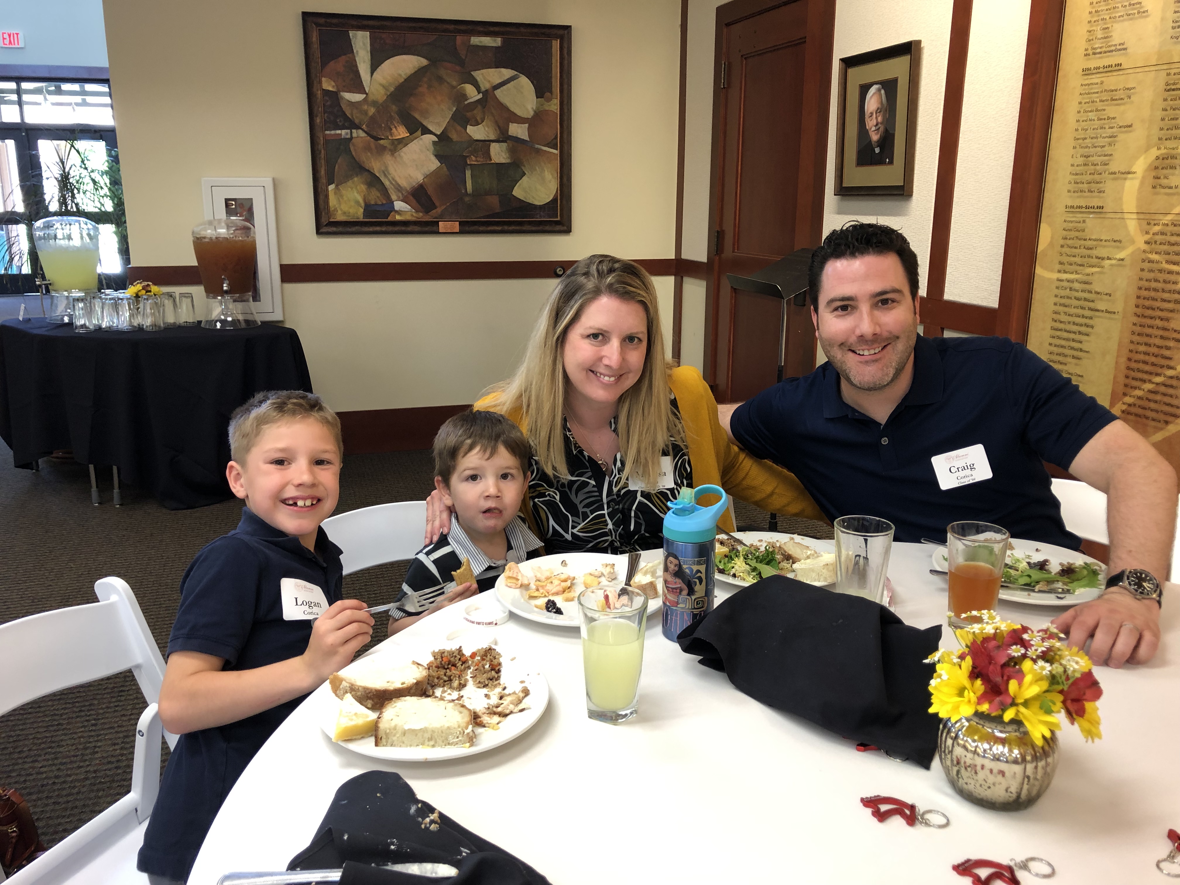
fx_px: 954
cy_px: 442
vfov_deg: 49.7
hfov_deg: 63.4
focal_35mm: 28
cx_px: 590
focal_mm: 3.99
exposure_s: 1/17
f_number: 1.8
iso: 40
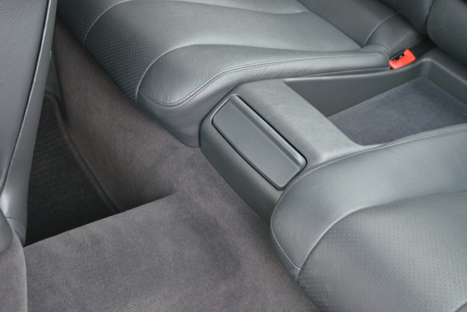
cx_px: 234
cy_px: 156
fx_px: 700
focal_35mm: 54
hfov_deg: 36.9
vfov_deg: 25.1
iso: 2000
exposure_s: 1/30
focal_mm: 36
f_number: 4.8
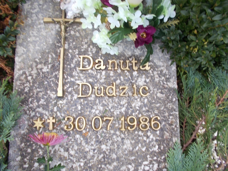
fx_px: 171
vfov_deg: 53.1
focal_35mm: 26
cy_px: 86
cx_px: 114
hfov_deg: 67.3
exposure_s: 1/30
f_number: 3.2
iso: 80
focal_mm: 4.6
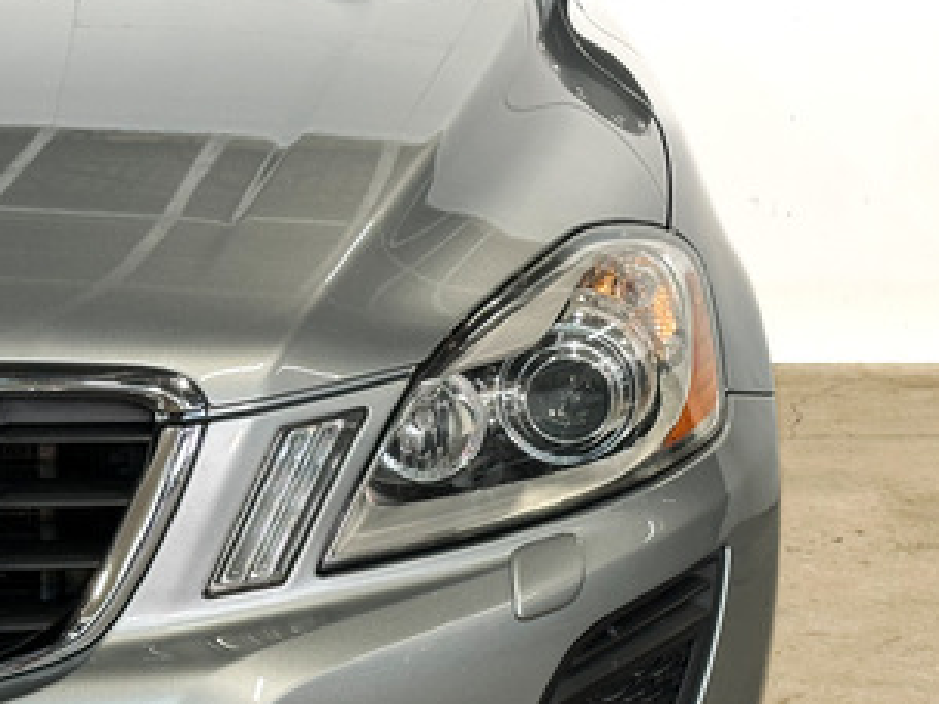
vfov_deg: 15.5
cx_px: 325
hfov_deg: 20.6
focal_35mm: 95
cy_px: 481
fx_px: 2576
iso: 80
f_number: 1.8
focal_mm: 6.86
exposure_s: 1/50
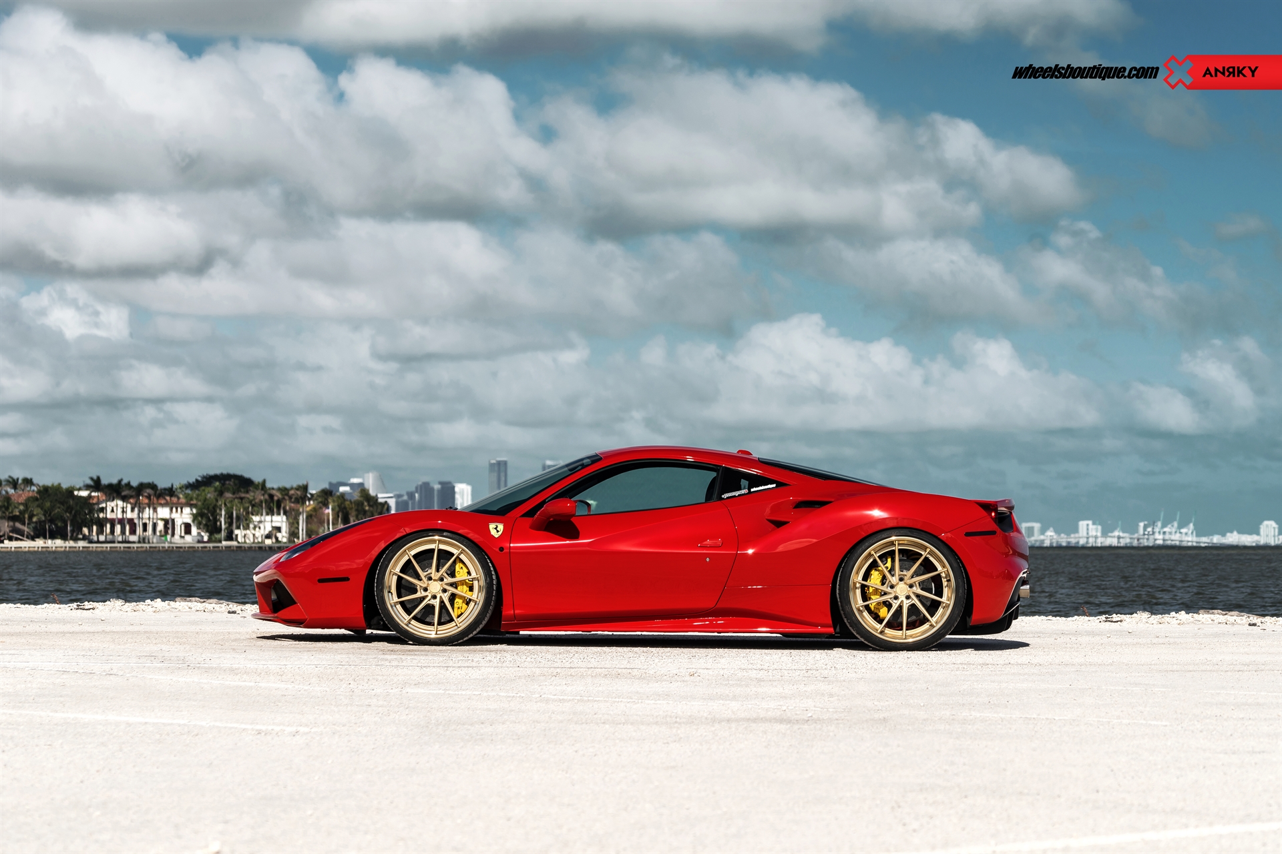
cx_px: 641
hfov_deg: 19.3
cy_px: 427
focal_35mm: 106
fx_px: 3774
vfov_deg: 12.9
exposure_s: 1/200
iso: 64
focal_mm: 106
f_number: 6.3
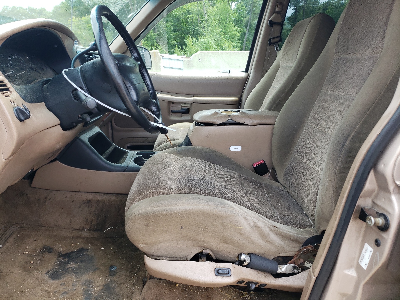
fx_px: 300
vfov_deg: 53.1
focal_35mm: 26
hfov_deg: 67.3
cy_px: 150
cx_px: 200
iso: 50
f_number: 1.5
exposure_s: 1/333
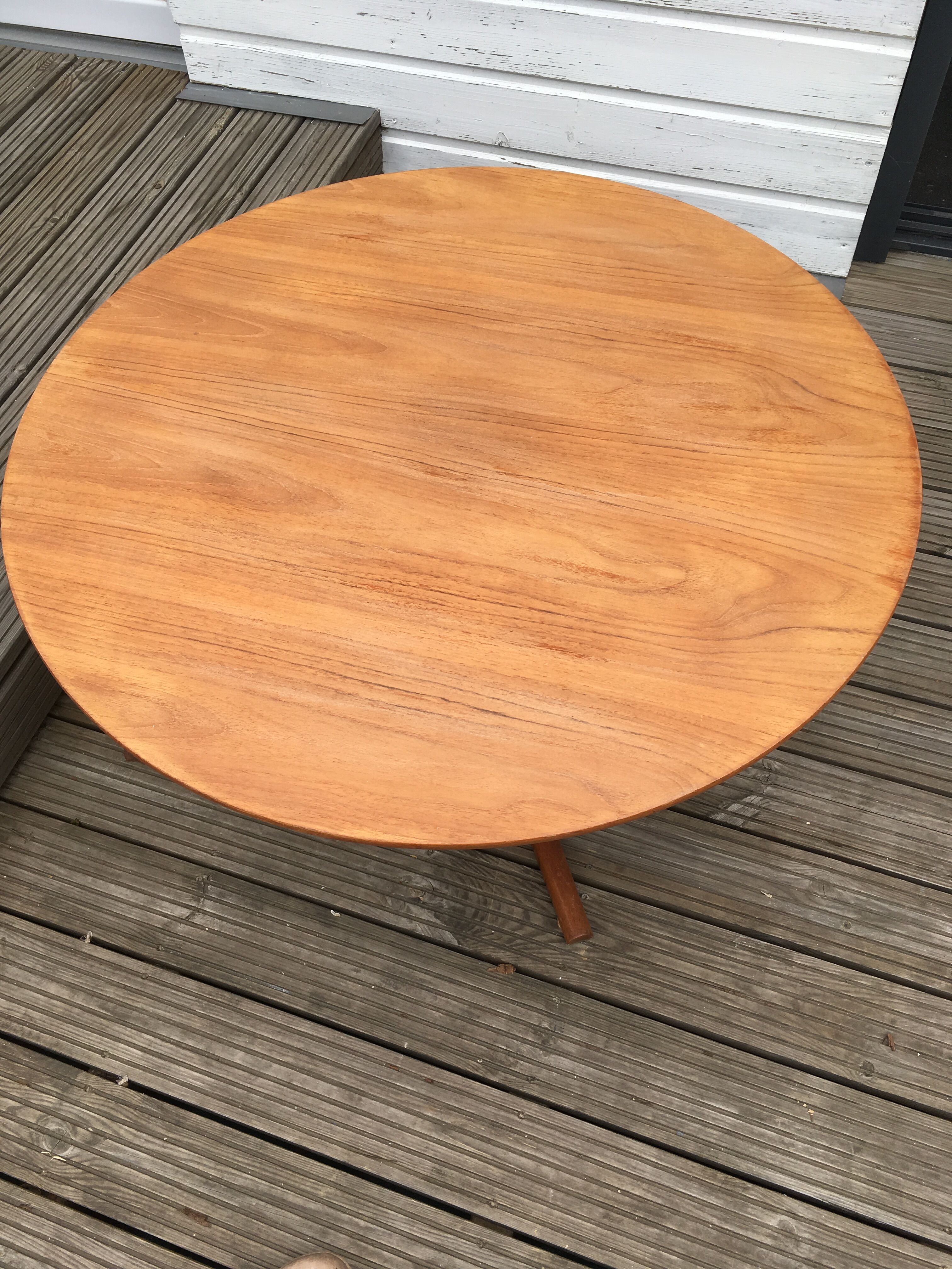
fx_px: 1063
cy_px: 634
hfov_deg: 48.2
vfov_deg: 61.7
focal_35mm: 29
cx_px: 476
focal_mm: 4.15
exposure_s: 1/499
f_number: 2.2
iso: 25
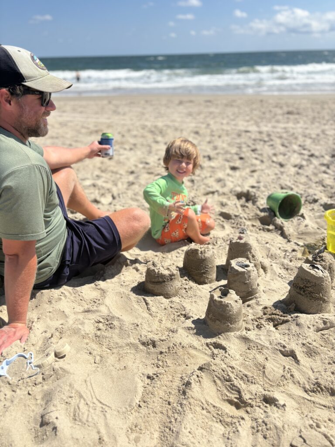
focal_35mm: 26
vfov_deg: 67.3
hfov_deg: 53.1
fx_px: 335
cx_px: 168
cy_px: 224
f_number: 1.6
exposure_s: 1/5814
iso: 50
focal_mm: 5.96
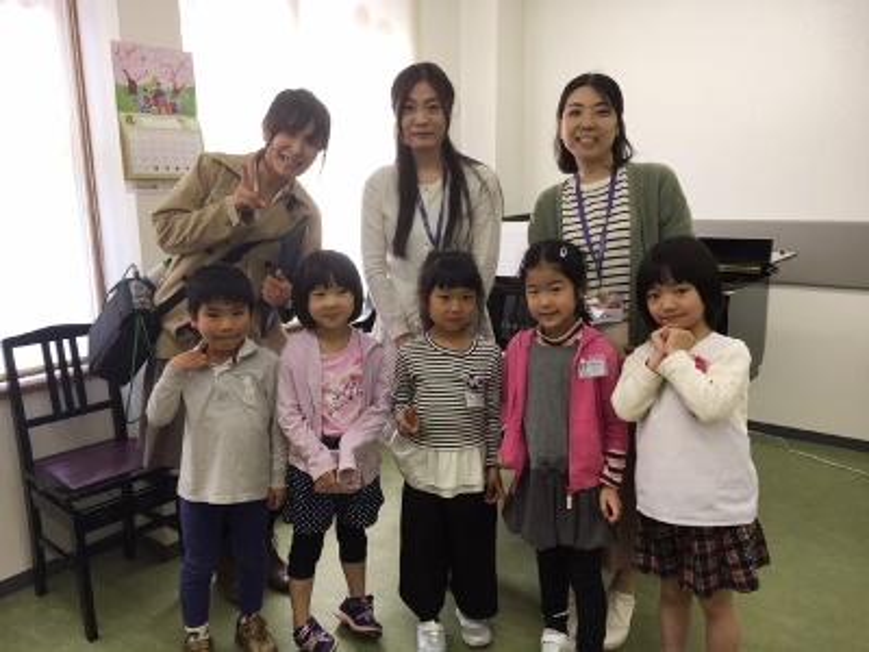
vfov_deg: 48.2
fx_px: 728
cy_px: 326
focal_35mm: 29
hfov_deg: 61.7
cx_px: 434
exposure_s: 1/100
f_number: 2.2
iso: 40
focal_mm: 4.2
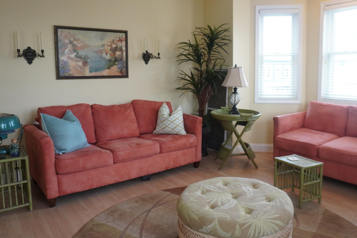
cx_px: 197
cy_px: 103
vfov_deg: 43.5
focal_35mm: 30
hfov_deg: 61.8
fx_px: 297
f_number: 4
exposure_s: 1/160
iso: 1250
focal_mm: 16
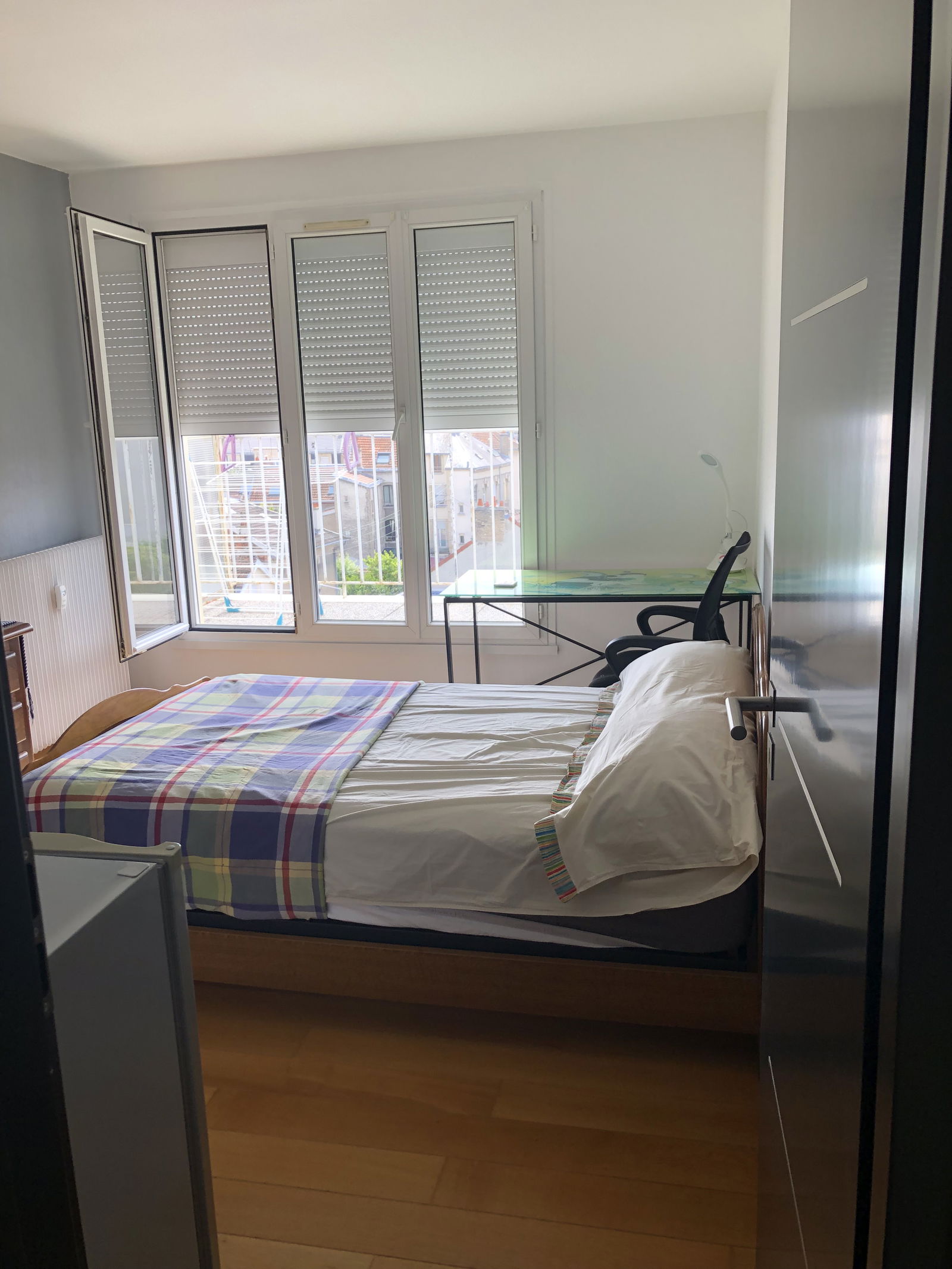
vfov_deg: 63.4
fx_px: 1027
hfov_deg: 49.7
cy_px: 634
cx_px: 476
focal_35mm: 28
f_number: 1.8
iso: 32
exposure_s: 1/120
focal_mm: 3.99
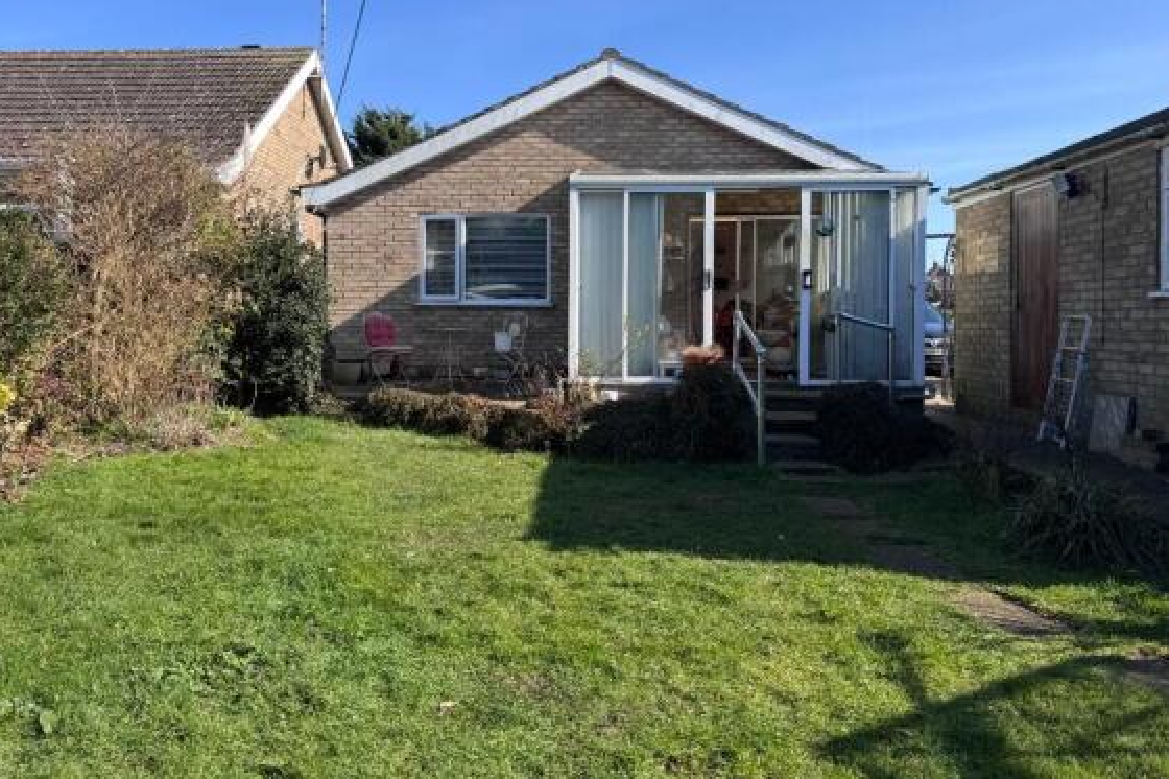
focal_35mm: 26
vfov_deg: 49.4
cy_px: 335
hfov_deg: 69.4
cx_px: 563
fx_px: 844
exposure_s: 1/2506
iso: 80
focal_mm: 6.76
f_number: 1.78
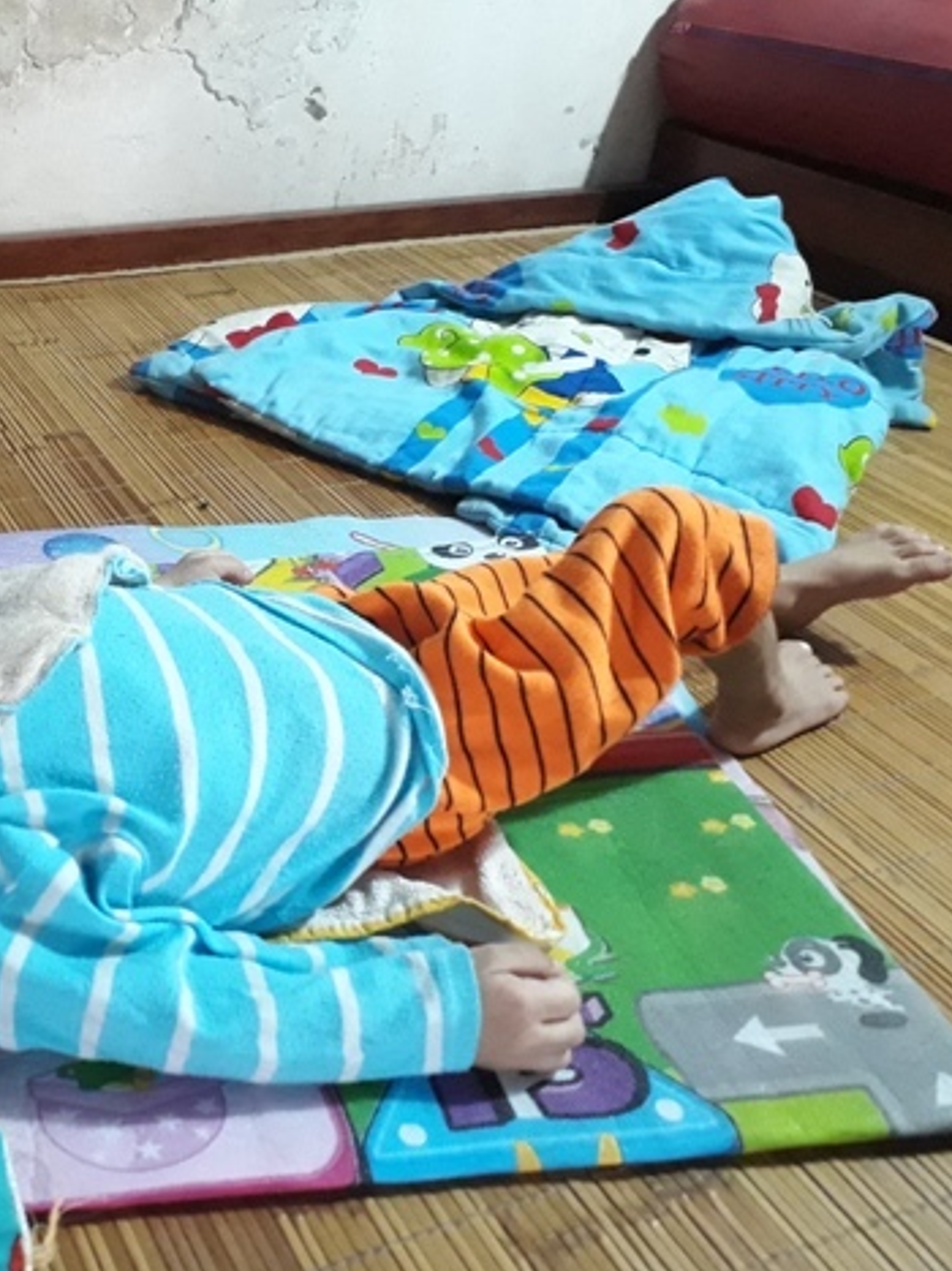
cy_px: 650
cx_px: 103
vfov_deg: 50.1
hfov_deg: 36.4
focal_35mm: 37
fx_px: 1357
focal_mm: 3.6
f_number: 1.9
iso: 640
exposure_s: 1/17
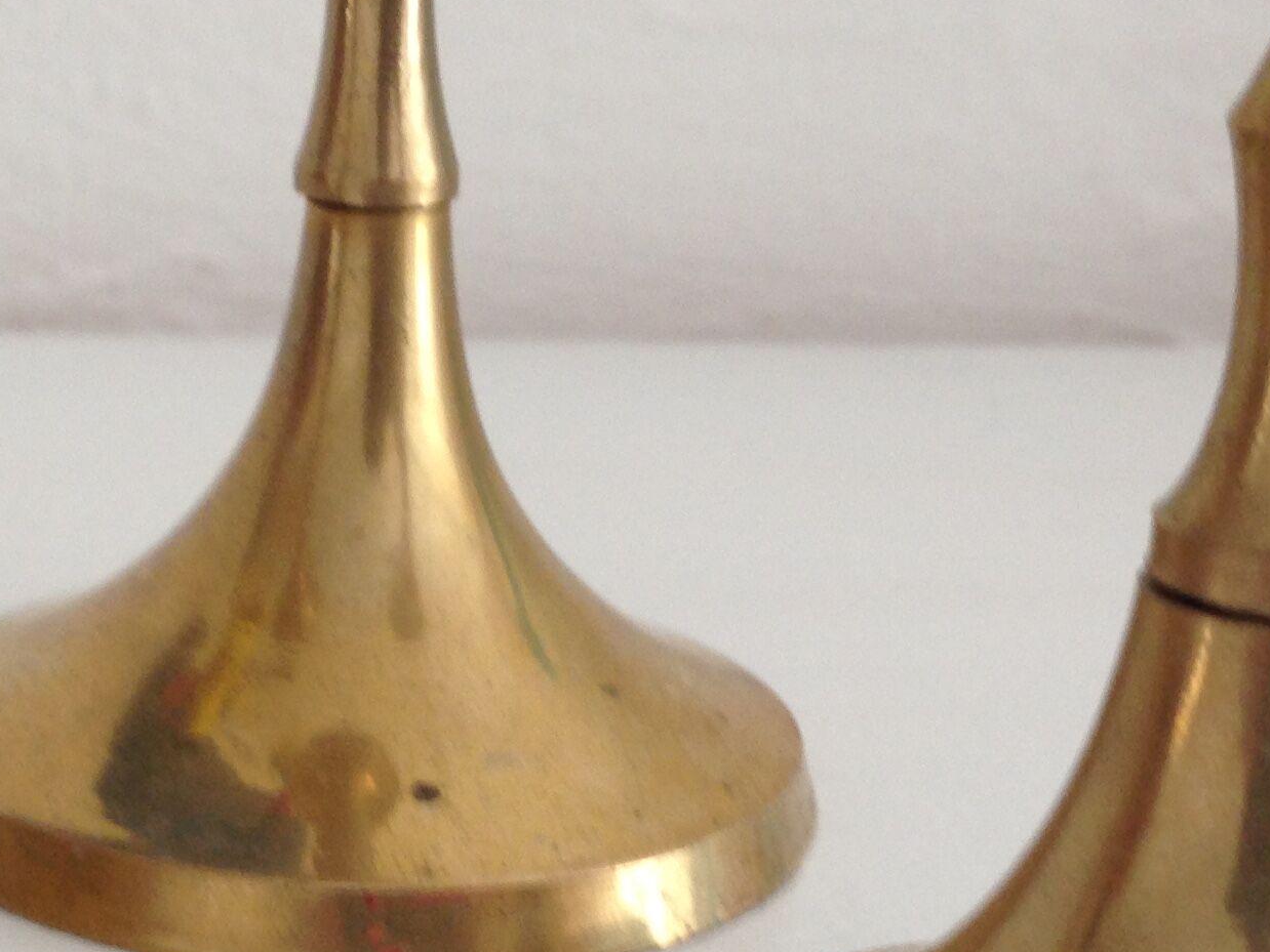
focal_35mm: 87
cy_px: 739
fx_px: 3192
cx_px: 345
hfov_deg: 22.3
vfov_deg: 16.9
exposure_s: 1/20
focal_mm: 4.12
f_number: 2.4
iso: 80
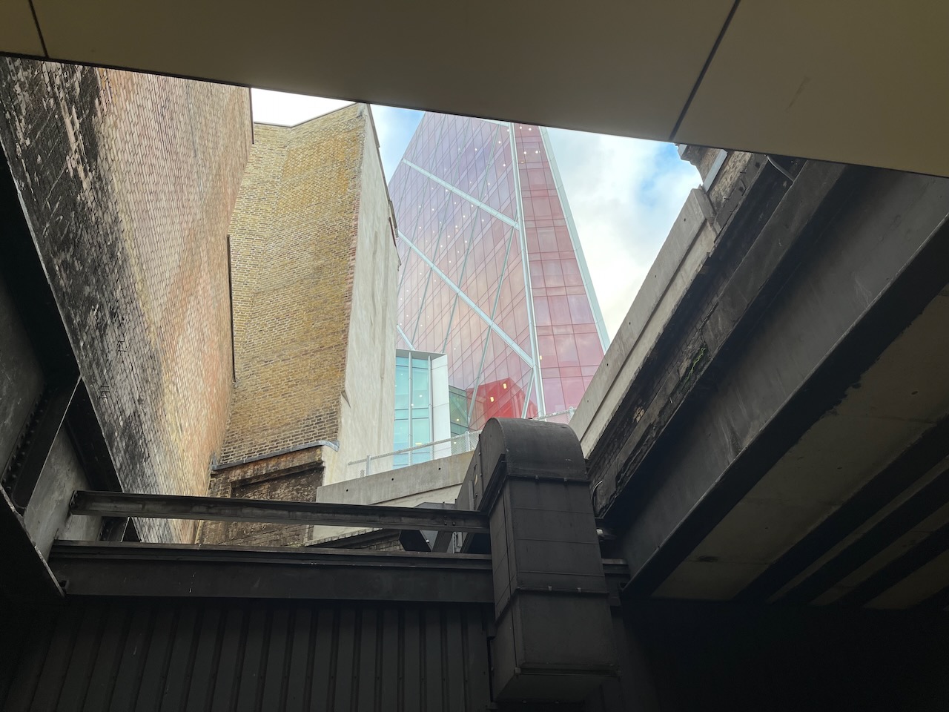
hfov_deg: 67.3
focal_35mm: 26
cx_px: 474
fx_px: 713
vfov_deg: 53.1
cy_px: 356
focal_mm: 5.1
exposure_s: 1/100
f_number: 1.6
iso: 50
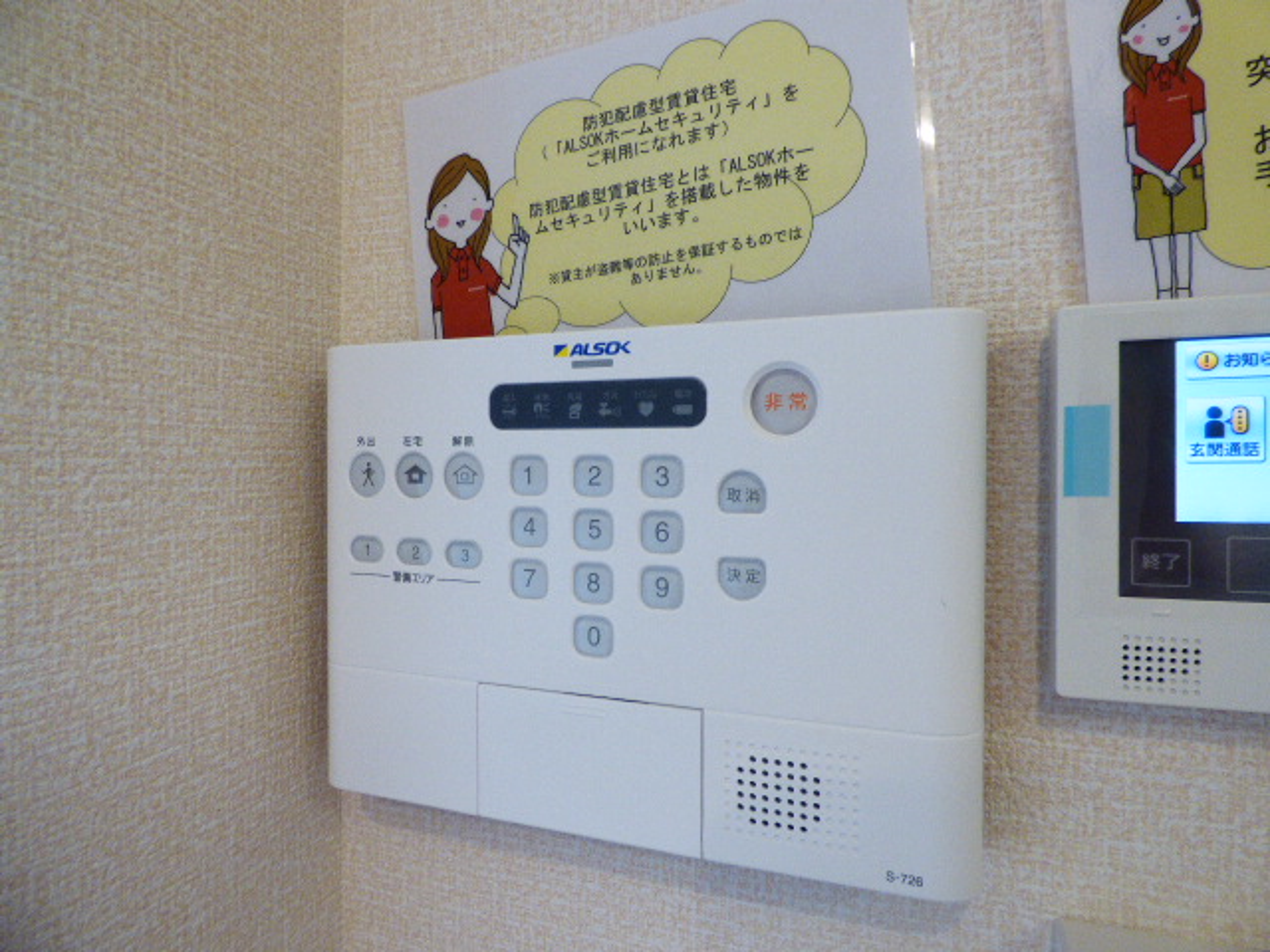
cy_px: 476
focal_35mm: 20
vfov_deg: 66.0
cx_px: 635
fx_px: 734
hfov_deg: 81.7
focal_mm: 3.58
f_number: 2.8
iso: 200
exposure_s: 1/60
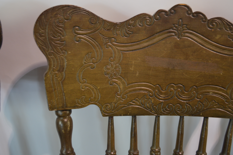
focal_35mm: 36
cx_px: 116
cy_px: 78
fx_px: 233
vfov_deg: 36.8
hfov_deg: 53.2
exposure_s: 1/15
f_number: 4
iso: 400
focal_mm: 24
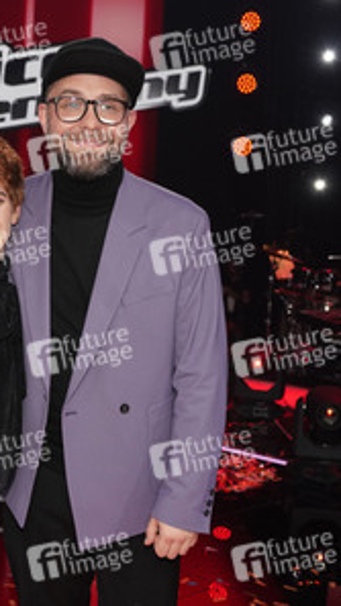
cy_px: 302
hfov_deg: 19.0
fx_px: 997
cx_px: 26
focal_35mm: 62
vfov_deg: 33.8
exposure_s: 1/100
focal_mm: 39
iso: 1600
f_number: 5.6
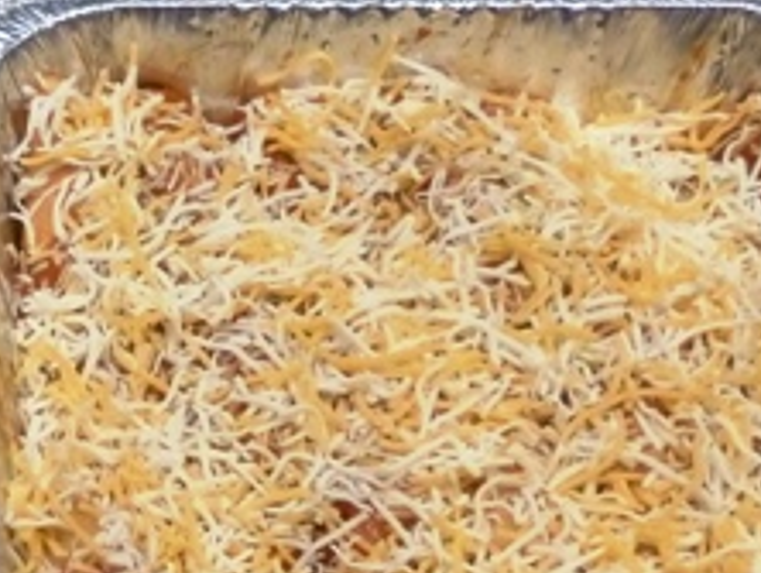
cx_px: -89
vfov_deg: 15.3
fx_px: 1981
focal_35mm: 90
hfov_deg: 20.7
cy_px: 844
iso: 400
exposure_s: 1/25
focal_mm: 4.1
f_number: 3.3
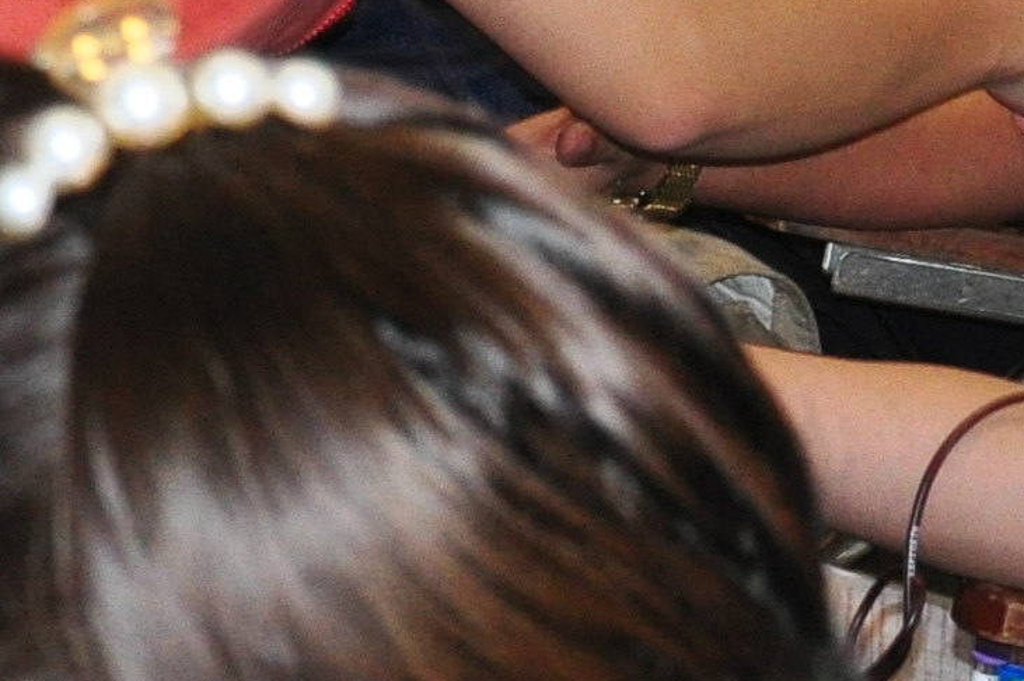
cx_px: 1053
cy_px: 1002
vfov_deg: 4.6
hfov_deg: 6.9
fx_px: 8497
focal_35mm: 299
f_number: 4.2
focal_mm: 34
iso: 800
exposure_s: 1/60
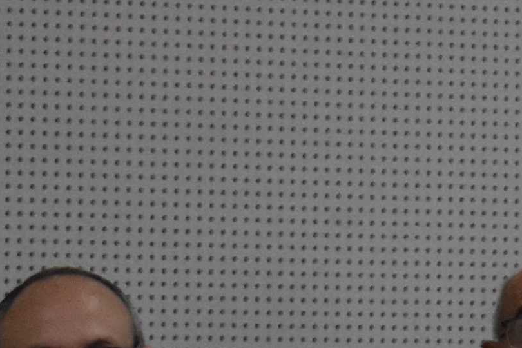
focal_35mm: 422
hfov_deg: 4.8
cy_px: 72
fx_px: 6119
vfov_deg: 3.3
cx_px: 1282
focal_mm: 38
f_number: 4.8
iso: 2200
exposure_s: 1/60
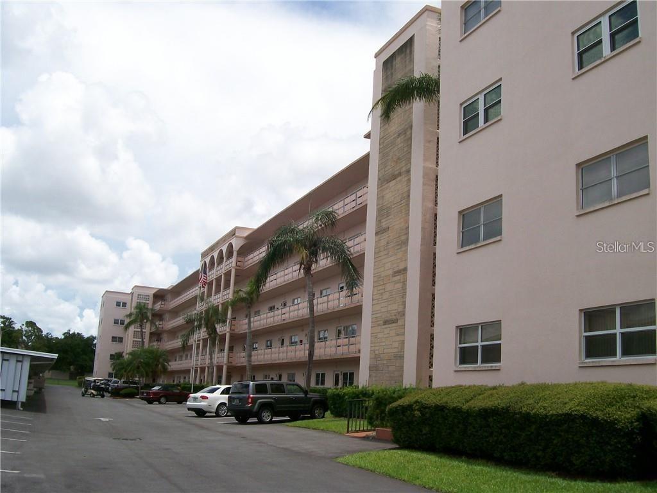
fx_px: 683
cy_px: 246
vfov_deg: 39.7
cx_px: 328
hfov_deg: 51.4
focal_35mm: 36
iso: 80
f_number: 4.8
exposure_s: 1/729
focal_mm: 6
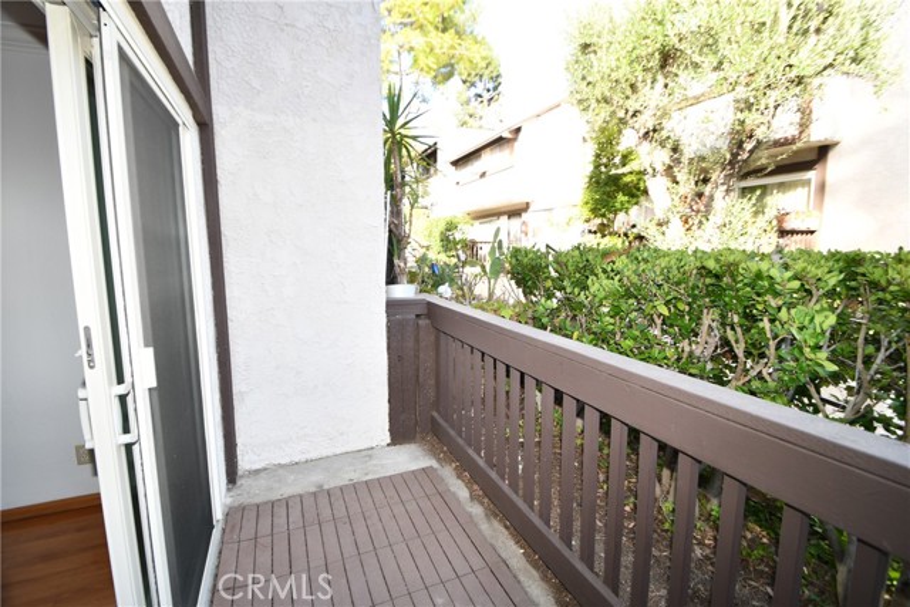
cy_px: 304
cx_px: 455
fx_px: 379
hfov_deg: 100.4
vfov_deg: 77.4
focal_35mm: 15
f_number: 5
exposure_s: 1/100
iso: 200
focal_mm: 10
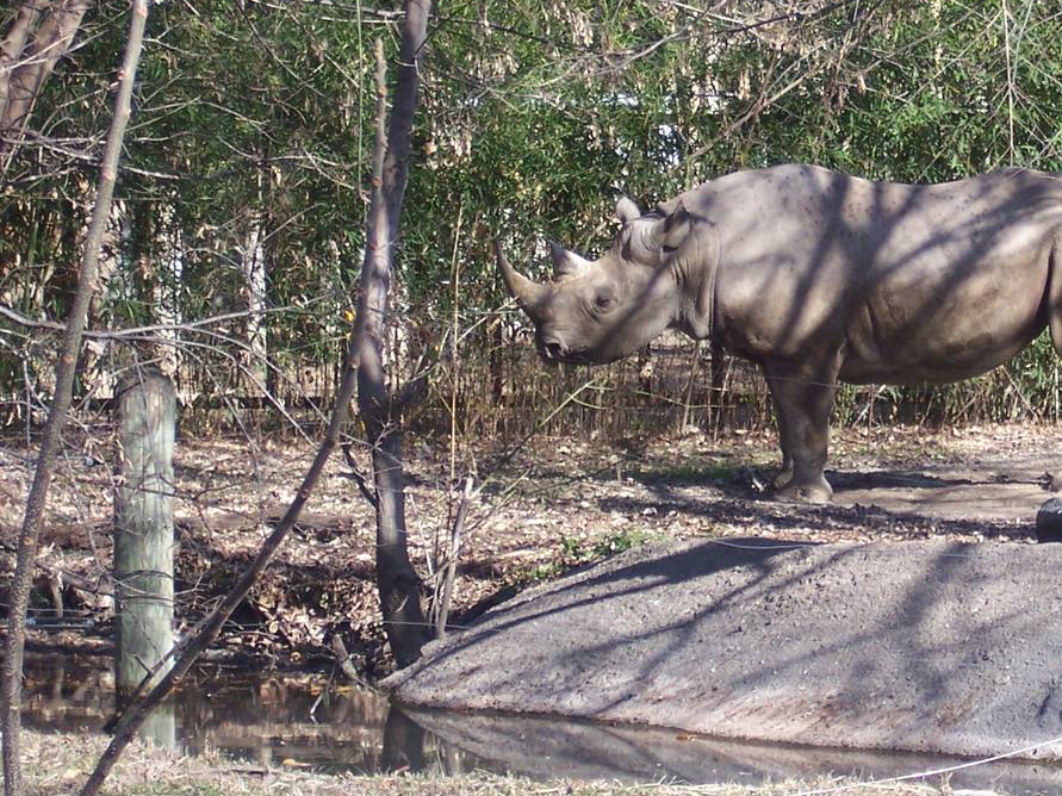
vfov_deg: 6.3
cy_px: 317
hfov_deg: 8.3
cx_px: 839
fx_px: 7270
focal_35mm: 237
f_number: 4.8
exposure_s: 1/180
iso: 80
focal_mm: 22
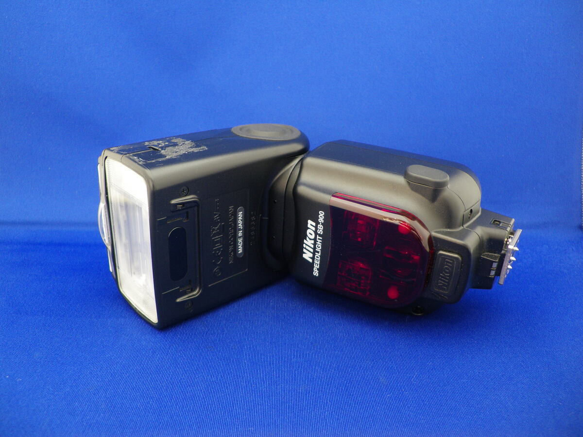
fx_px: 472
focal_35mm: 28
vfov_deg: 49.7
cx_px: 292
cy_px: 218
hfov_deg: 63.4
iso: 64
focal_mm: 4.9
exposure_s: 1/4
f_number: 2.6
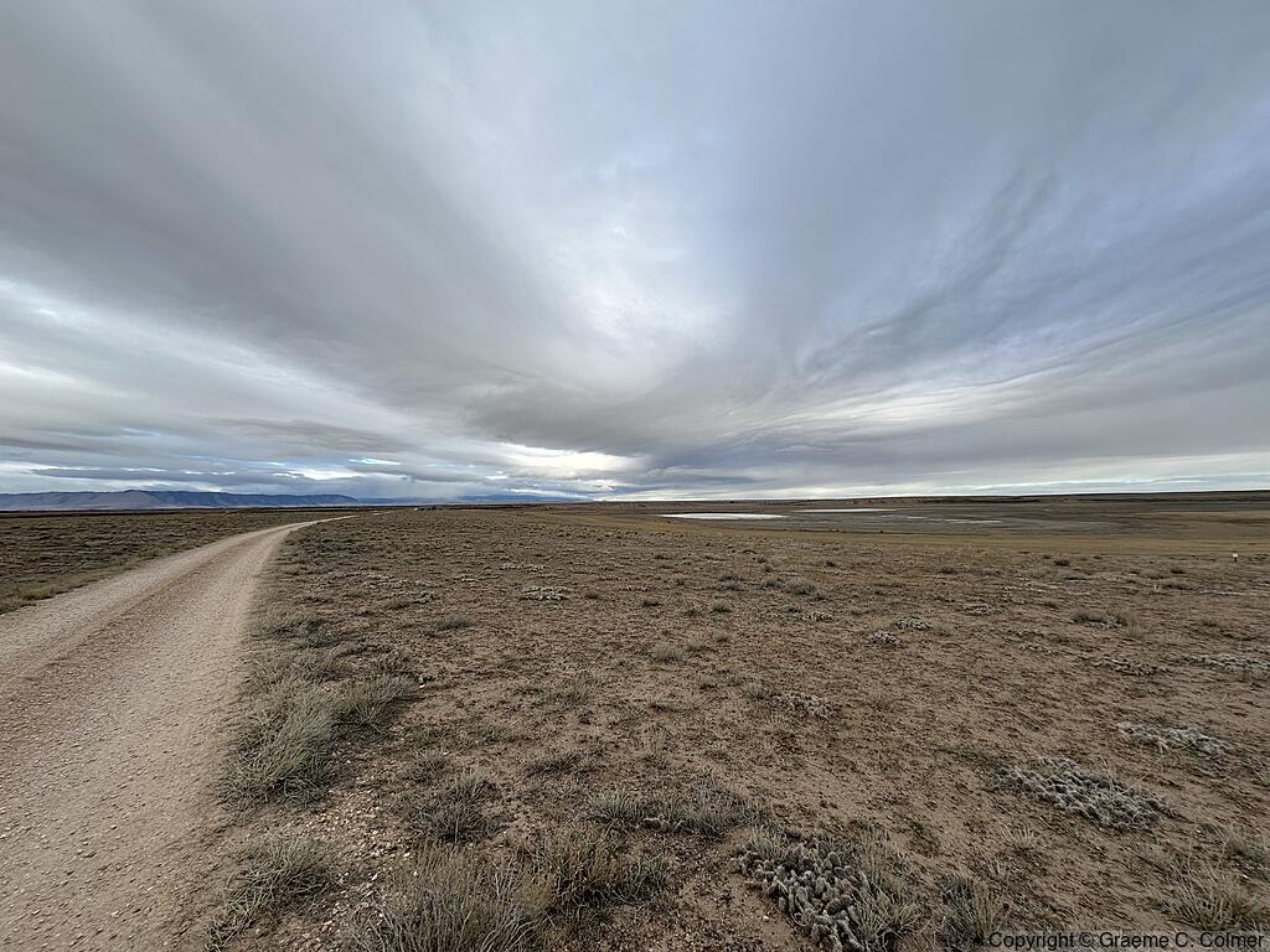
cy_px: 476
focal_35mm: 14
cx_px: 635
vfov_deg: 85.7
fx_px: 514
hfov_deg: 102.1
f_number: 2.2
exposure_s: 1/855
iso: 40
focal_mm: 2.22
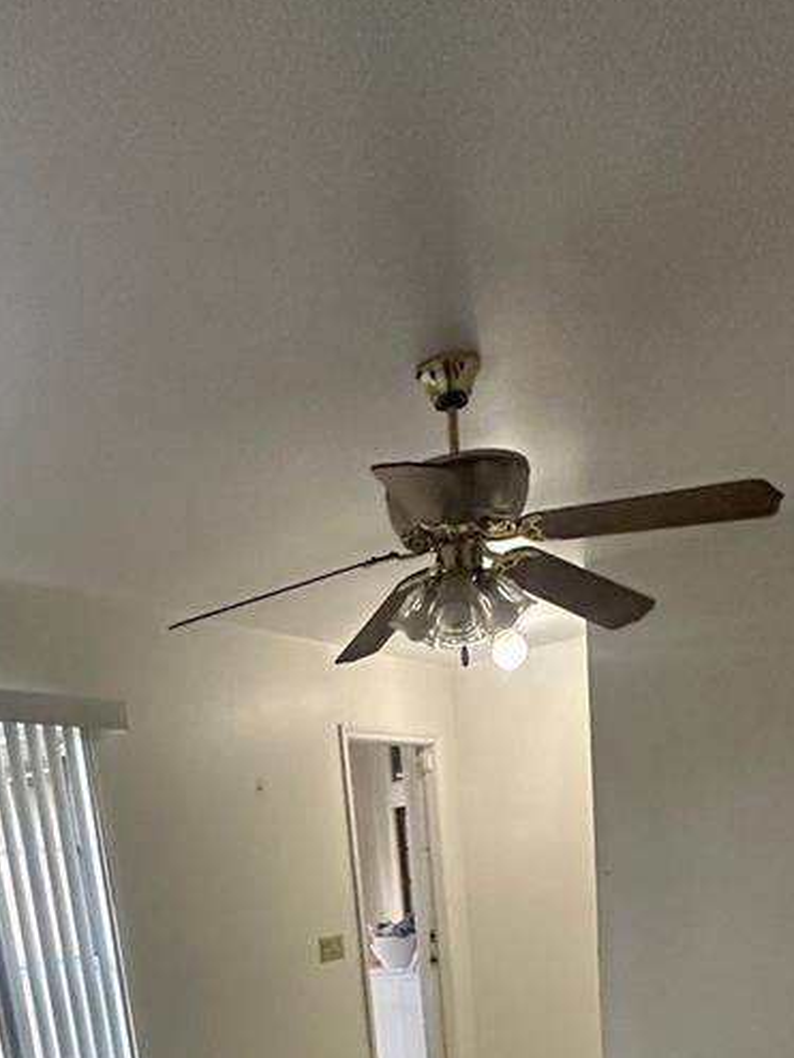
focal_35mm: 34
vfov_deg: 42.3
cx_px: 293
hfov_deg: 41.5
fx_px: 1039
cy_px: 1167
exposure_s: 1/60
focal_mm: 2.22
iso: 500
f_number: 2.2
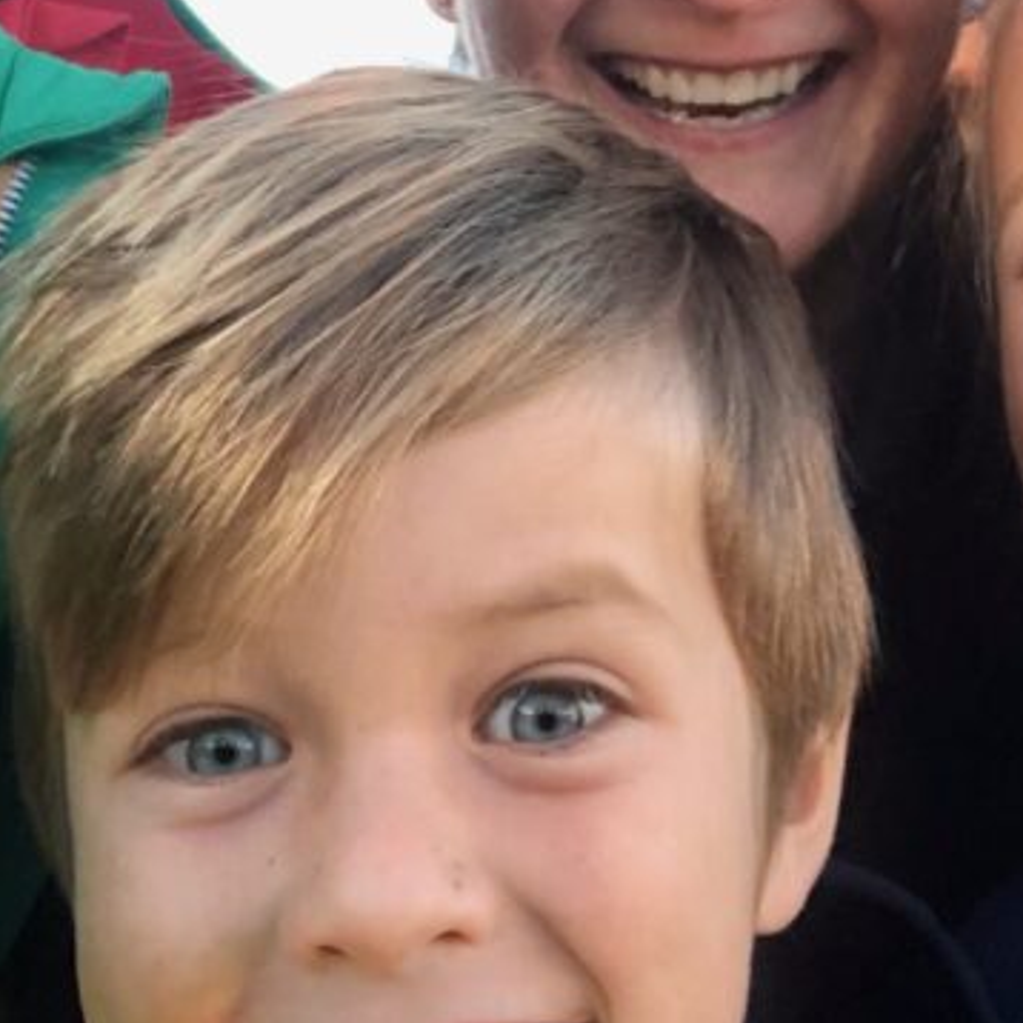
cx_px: 679
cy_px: -109
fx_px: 2708
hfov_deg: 21.3
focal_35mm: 81
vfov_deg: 20.4
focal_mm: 2.87
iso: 64
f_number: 2.2
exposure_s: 1/120
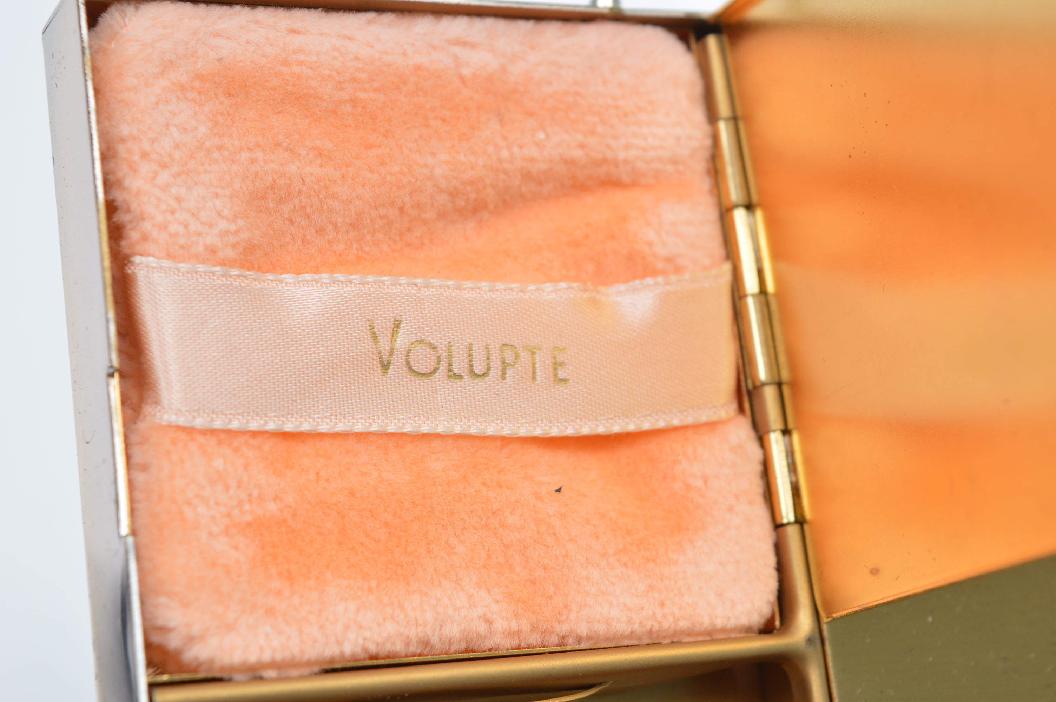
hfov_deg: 24.6
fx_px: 2418
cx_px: 528
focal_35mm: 82
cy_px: 351
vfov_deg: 16.5
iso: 400
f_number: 8
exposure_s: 1/80
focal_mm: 55
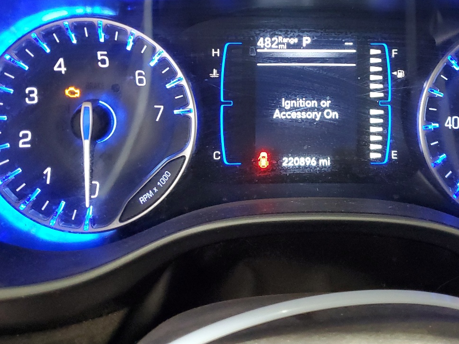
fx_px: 570
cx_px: 300
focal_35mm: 43
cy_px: 76
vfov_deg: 32.8
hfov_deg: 43.3
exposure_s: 1/30
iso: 348
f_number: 1.5
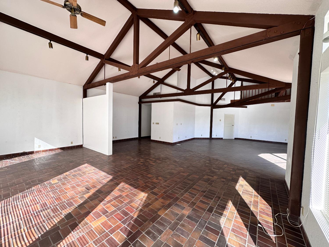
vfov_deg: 85.7
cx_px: 164
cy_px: 124
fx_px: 133
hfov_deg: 102.1
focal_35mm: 14
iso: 80
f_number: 2.2
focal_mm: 2.22
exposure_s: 1/120
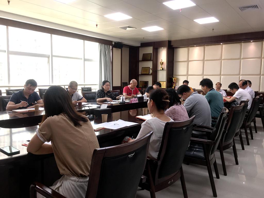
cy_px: 99
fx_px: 221
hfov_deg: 61.7
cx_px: 132
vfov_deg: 48.2
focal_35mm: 29
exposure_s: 1/50
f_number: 2.2
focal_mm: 4.15
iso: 32
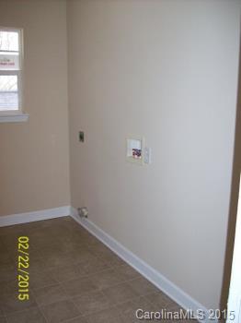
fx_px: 335
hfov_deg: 39.6
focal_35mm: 36
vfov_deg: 51.4
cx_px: 120
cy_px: 162
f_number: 2.7
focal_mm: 6
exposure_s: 1/64
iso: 200
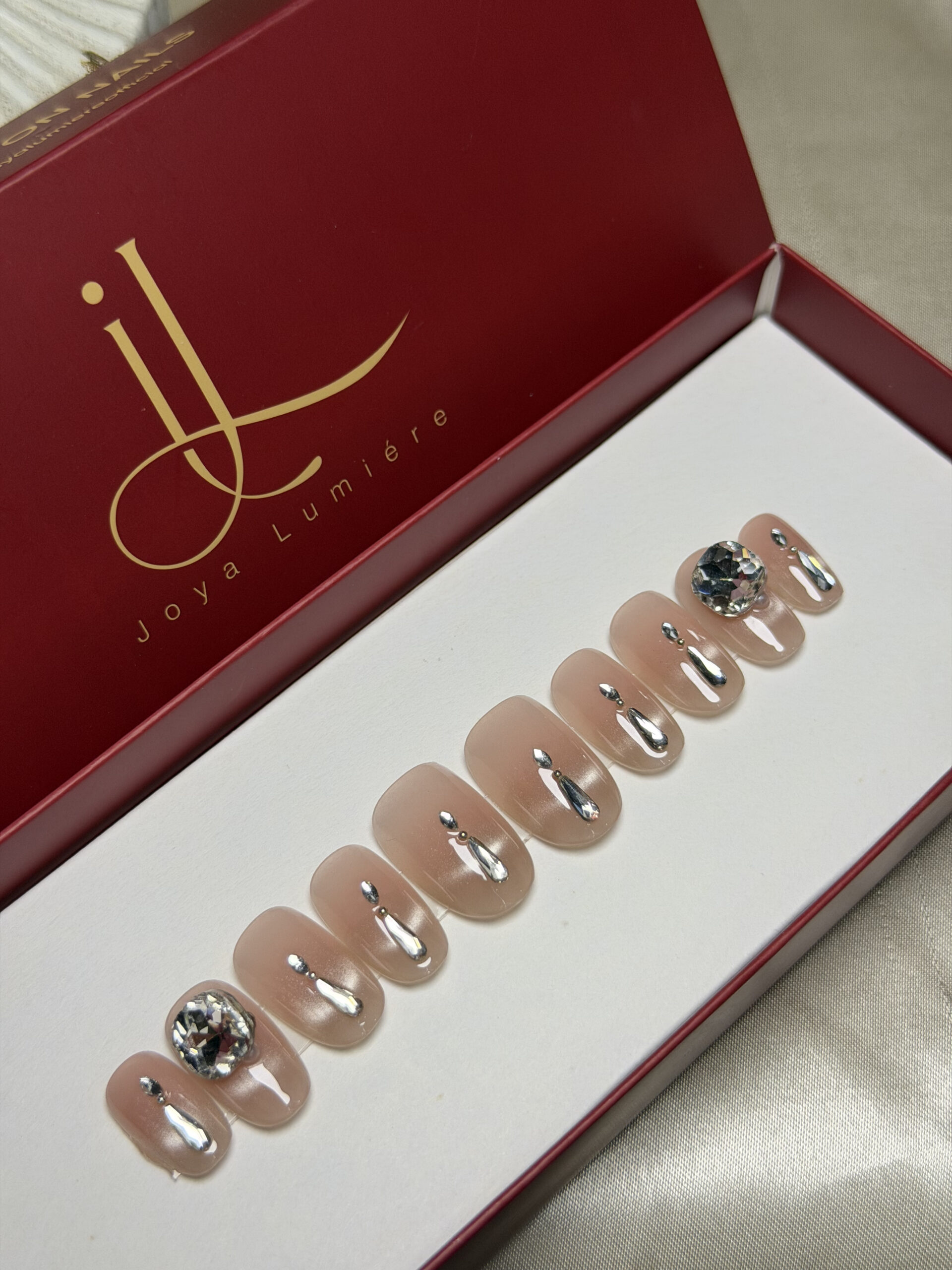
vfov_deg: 39.7
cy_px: 635
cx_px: 476
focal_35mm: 48
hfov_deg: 30.3
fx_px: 1760
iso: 100
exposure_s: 1/111
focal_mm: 6.76
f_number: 1.78
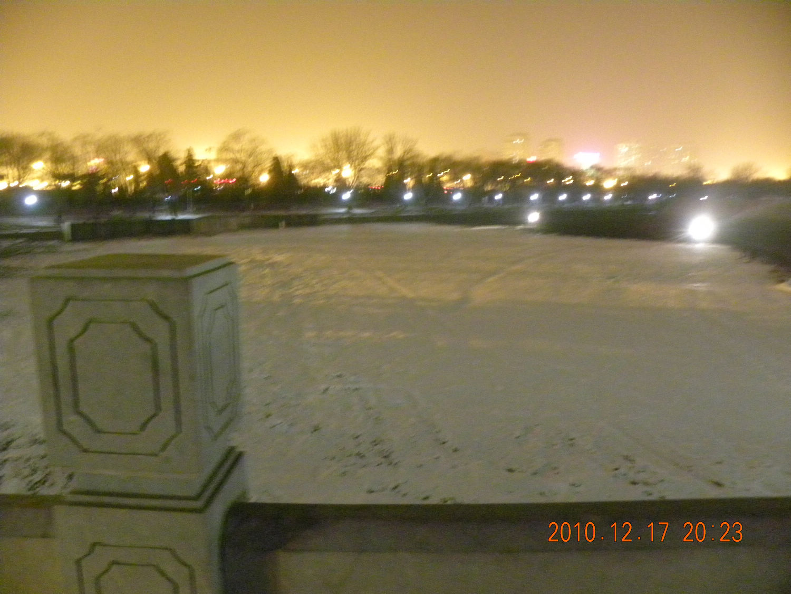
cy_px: 297
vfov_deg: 53.1
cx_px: 396
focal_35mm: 26
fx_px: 594
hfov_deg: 67.3
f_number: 2.8
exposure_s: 1.4
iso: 800
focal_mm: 4.6
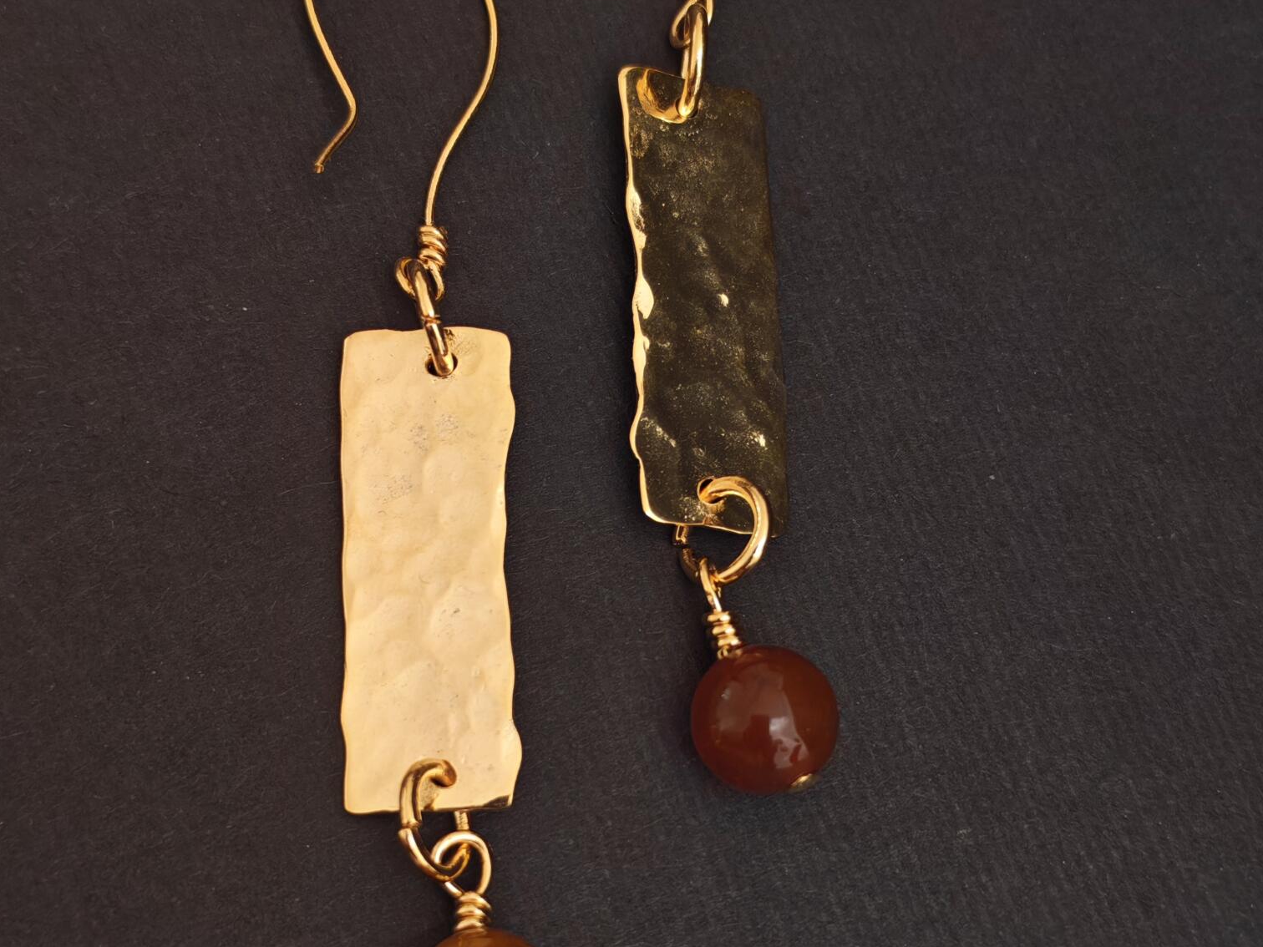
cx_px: 636
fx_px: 2372
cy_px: 534
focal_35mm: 65
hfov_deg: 29.8
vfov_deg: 22.6
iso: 800
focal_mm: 6.12
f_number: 1.9
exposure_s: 1/100
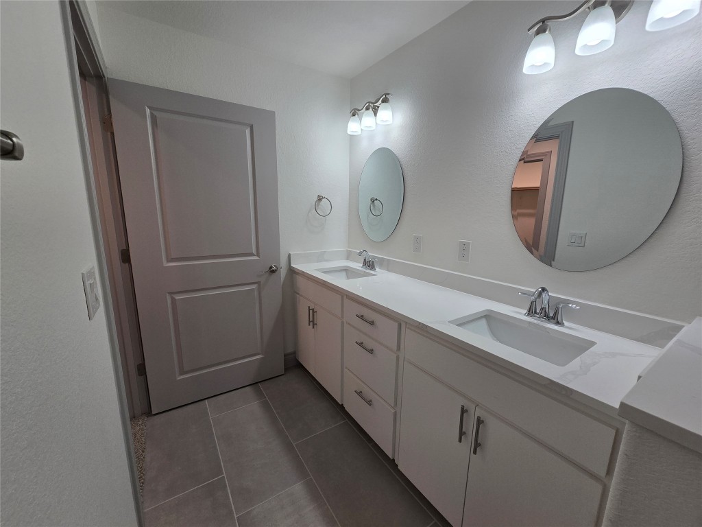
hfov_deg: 106.2
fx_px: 264
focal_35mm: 13
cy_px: 264
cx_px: 351
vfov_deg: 89.9
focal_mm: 2.2
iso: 50
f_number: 2.2
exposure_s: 1/182
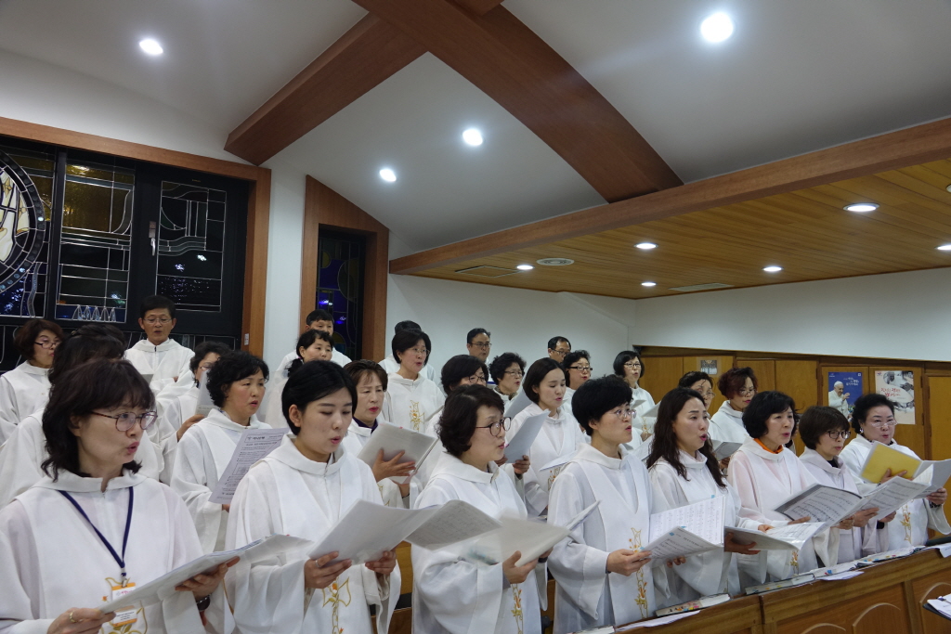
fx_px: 687
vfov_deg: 49.6
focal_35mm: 26
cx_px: 476
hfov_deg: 69.4
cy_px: 317
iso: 250
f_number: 2.5
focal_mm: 9.46
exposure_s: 1/30
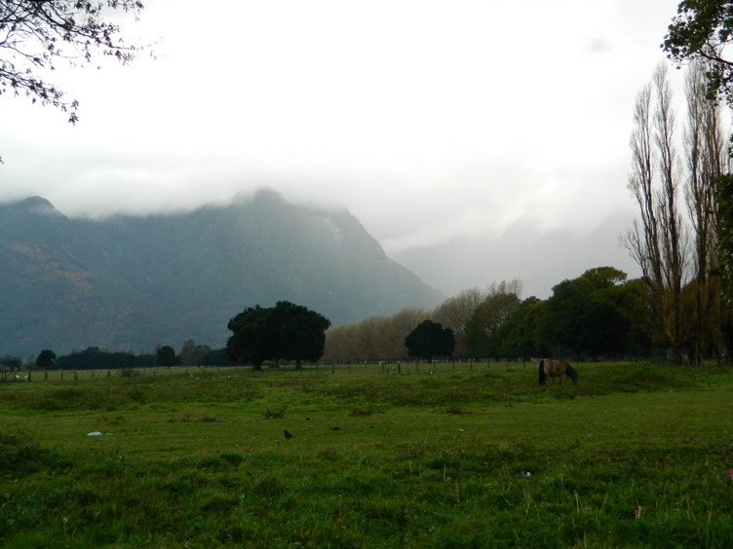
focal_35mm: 50
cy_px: 260
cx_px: 366
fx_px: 1059
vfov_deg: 29.1
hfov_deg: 38.2
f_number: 3.6
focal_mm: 8.4
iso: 125
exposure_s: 1/30
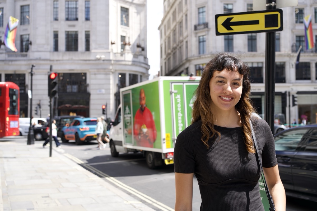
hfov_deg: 48.5
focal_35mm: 40
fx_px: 352
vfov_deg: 33.4
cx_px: 158
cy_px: 106
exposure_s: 1/320
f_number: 4.5
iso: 100
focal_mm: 40
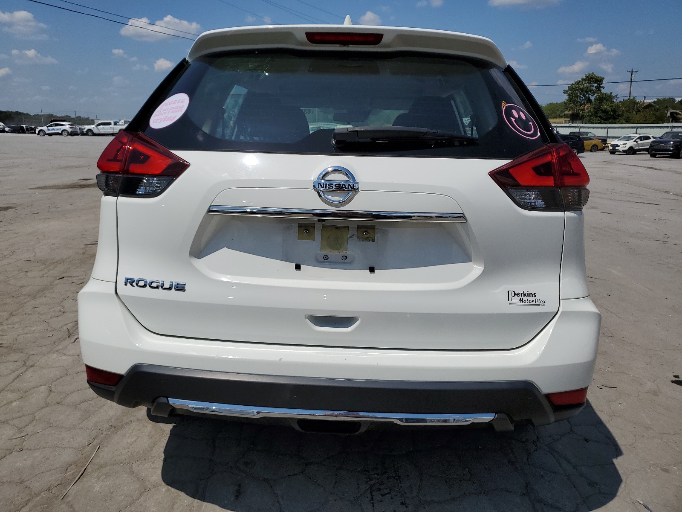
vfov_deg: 53.1
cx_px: 341
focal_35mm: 26
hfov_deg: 67.3
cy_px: 256
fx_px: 512
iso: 51
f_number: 1.5
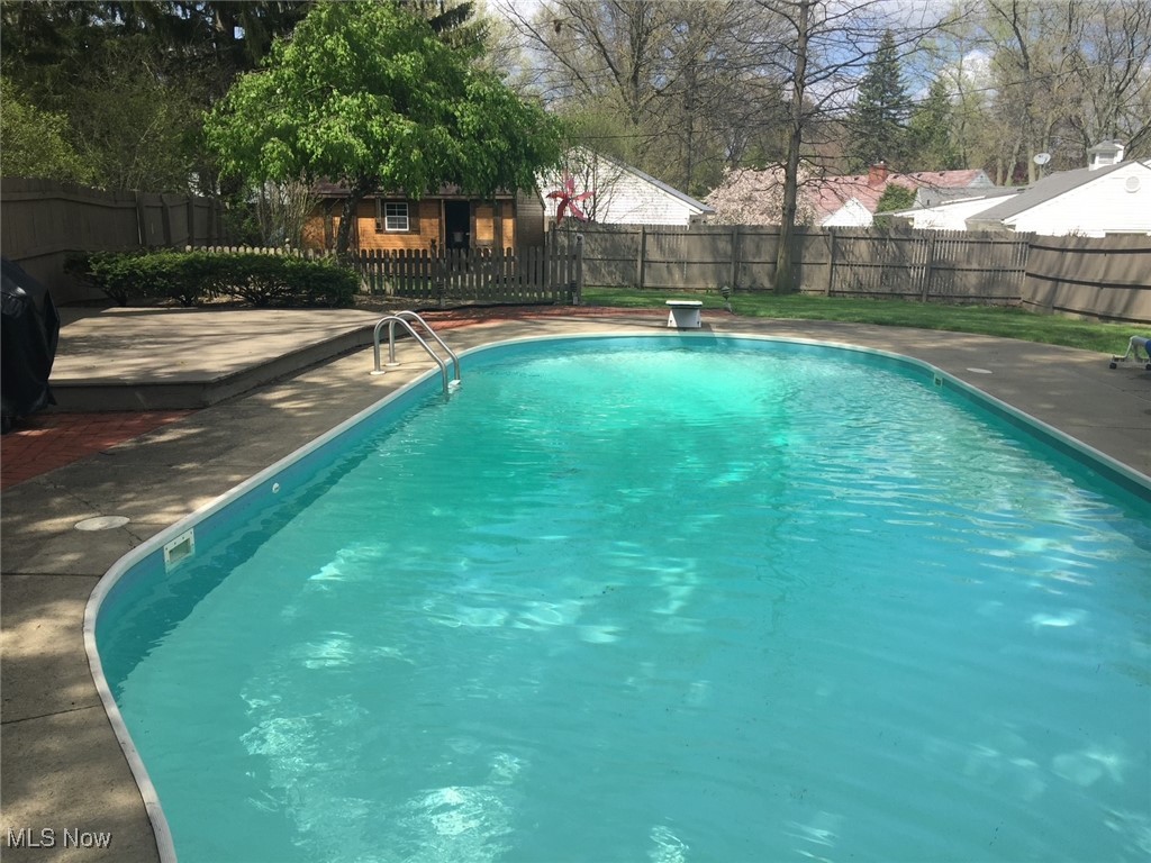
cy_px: 432
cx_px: 576
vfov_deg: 48.2
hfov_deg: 61.7
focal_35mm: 29
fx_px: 964
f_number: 2.2
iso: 32
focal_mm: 4.15
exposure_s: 1/1276
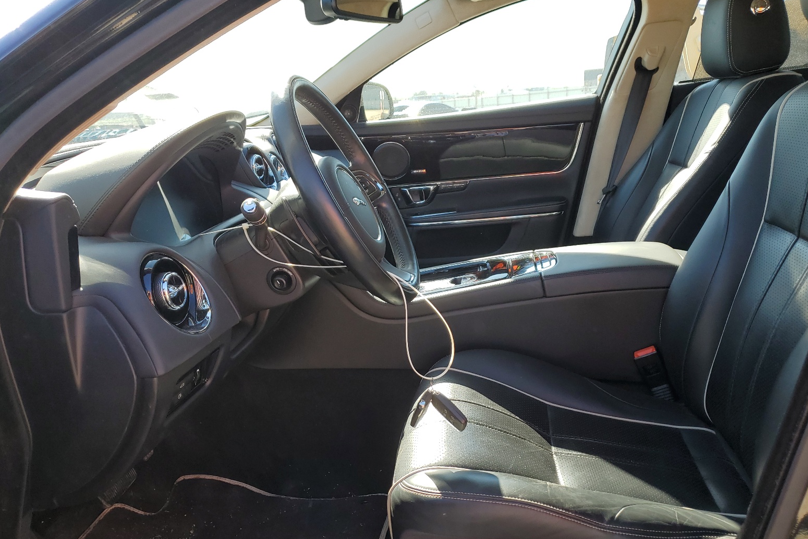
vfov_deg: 46.3
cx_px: 417
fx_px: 628
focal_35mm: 28
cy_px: 304
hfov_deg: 65.5
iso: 50
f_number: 1.5
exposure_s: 1/435
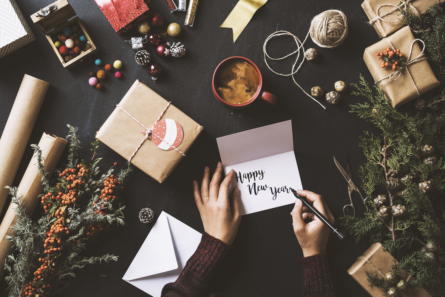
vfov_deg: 24.6
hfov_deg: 36.2
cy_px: 148
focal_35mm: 55
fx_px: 680
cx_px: 222
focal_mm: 55
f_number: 4.5
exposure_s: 1/6
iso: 50
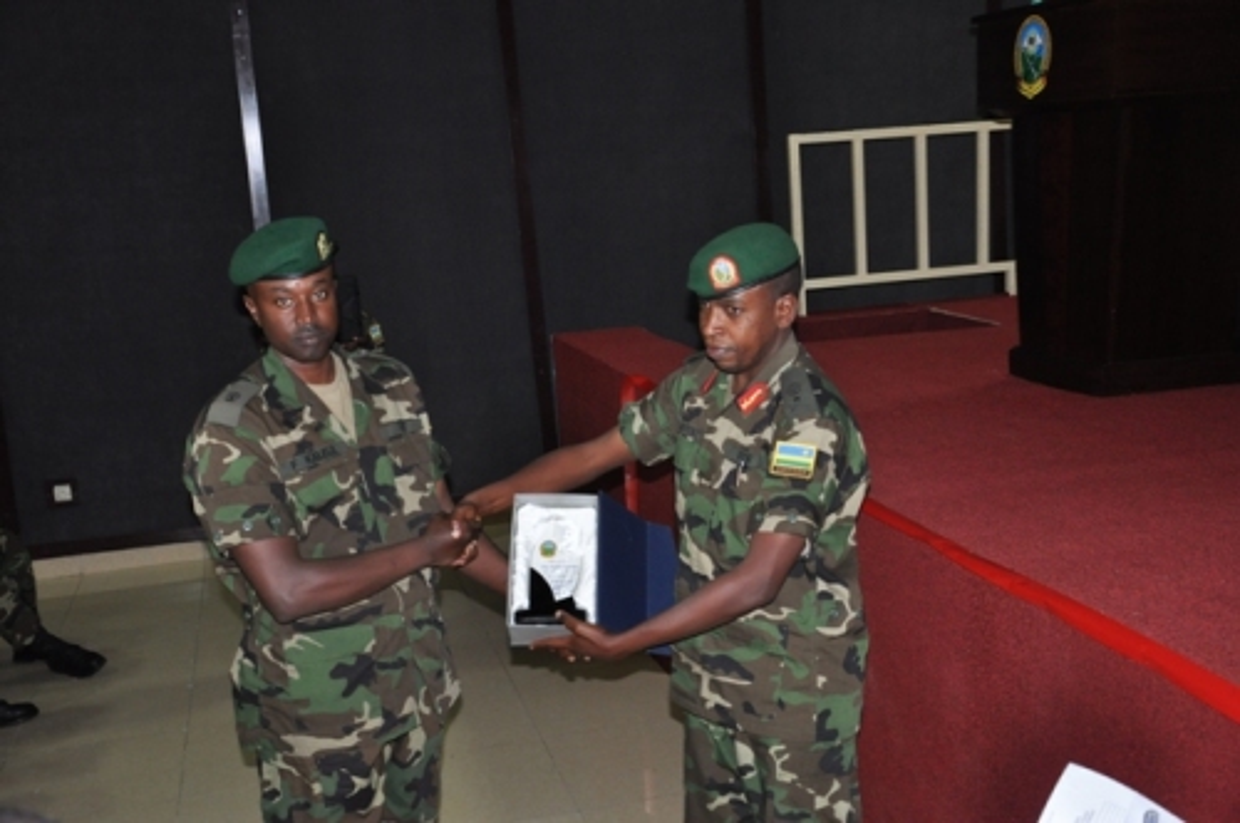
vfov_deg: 31.8
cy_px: 412
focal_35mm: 42
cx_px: 620
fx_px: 1445
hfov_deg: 46.5
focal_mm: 28
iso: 800
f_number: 4
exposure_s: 1/60
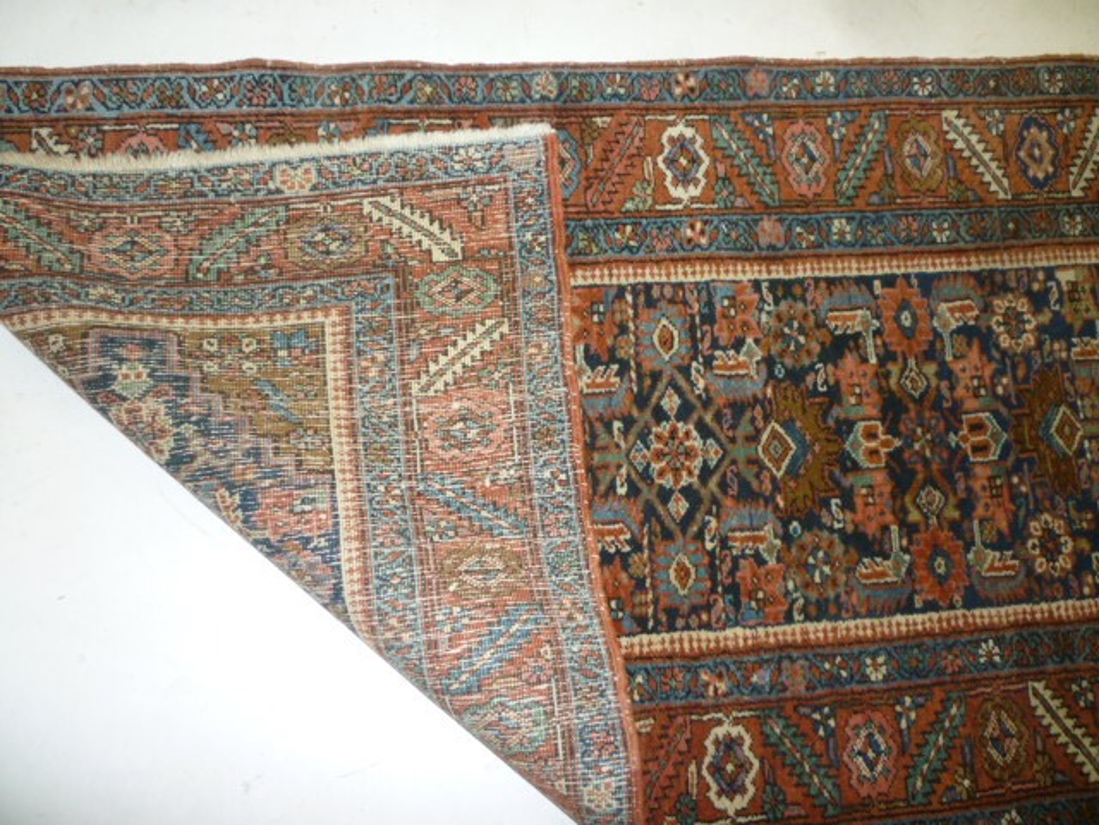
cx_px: 550
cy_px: 412
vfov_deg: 48.2
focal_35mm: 29
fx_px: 921
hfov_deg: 61.7
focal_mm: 5.2
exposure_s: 1/30
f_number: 3.3
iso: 125
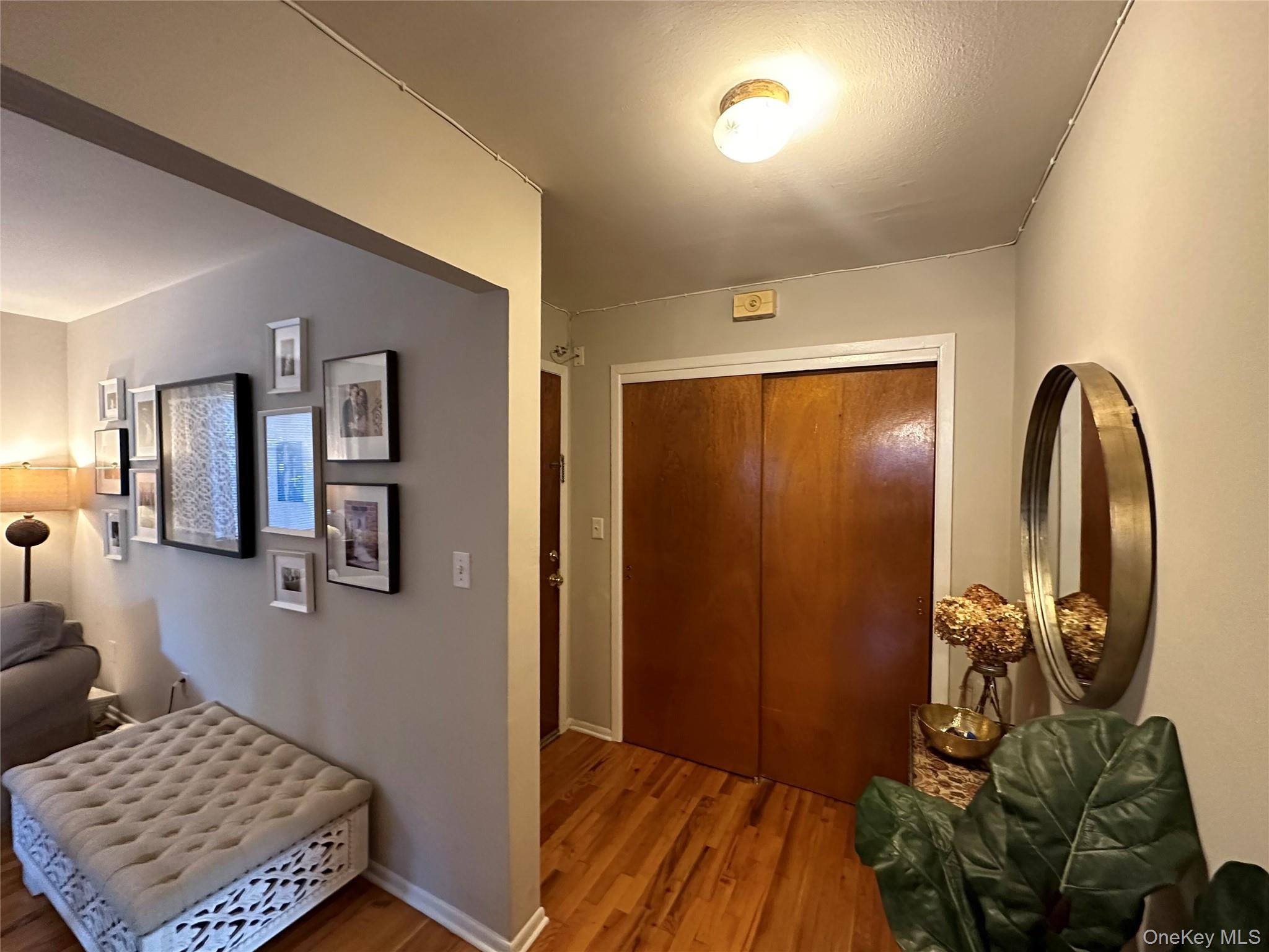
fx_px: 513
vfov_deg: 85.7
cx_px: 634
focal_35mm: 14
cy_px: 476
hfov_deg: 102.1
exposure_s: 1/40
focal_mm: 2.22
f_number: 2.2
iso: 800
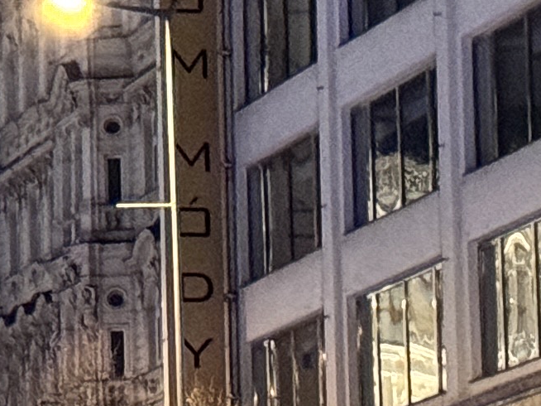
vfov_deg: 5.0
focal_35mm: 296
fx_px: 4624
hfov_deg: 6.2
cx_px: -1027
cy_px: 323
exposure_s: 1/33
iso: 500
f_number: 1.78
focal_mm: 6.86
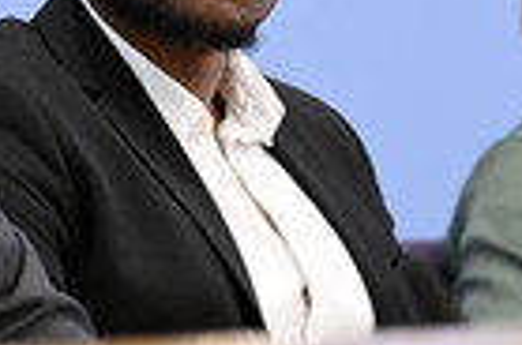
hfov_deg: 6.2
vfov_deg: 4.1
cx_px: 58
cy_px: -98
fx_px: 4803
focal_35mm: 332
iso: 3200
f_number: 4
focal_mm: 102
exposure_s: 1/800
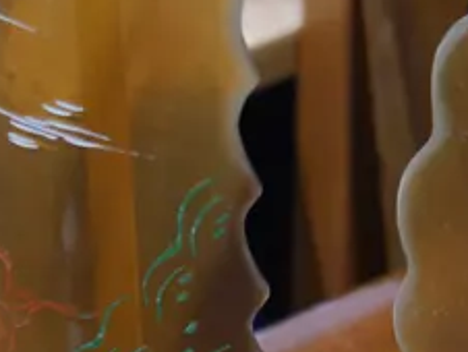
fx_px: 2571
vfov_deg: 7.7
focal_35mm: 190
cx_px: 356
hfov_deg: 10.4
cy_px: 548
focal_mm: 21
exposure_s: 1/60
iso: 640
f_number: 4.6
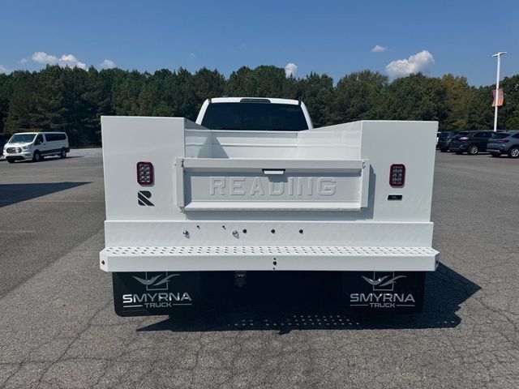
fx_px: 360
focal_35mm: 24
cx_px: 260
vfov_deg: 56.8
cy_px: 194
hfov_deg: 71.6
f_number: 1.78
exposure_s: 1/10417
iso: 80
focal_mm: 6.76
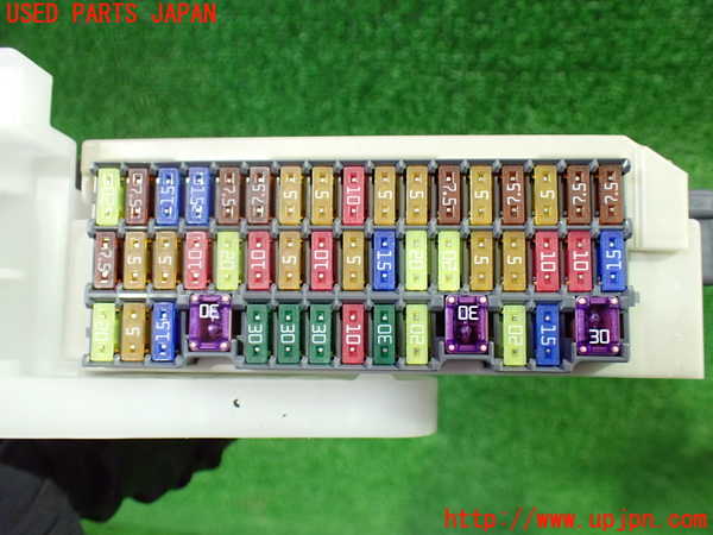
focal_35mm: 30
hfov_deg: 60.0
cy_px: 268
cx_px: 356
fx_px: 618
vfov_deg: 46.8
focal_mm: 5.4
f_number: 2.3
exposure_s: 1/40
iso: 800
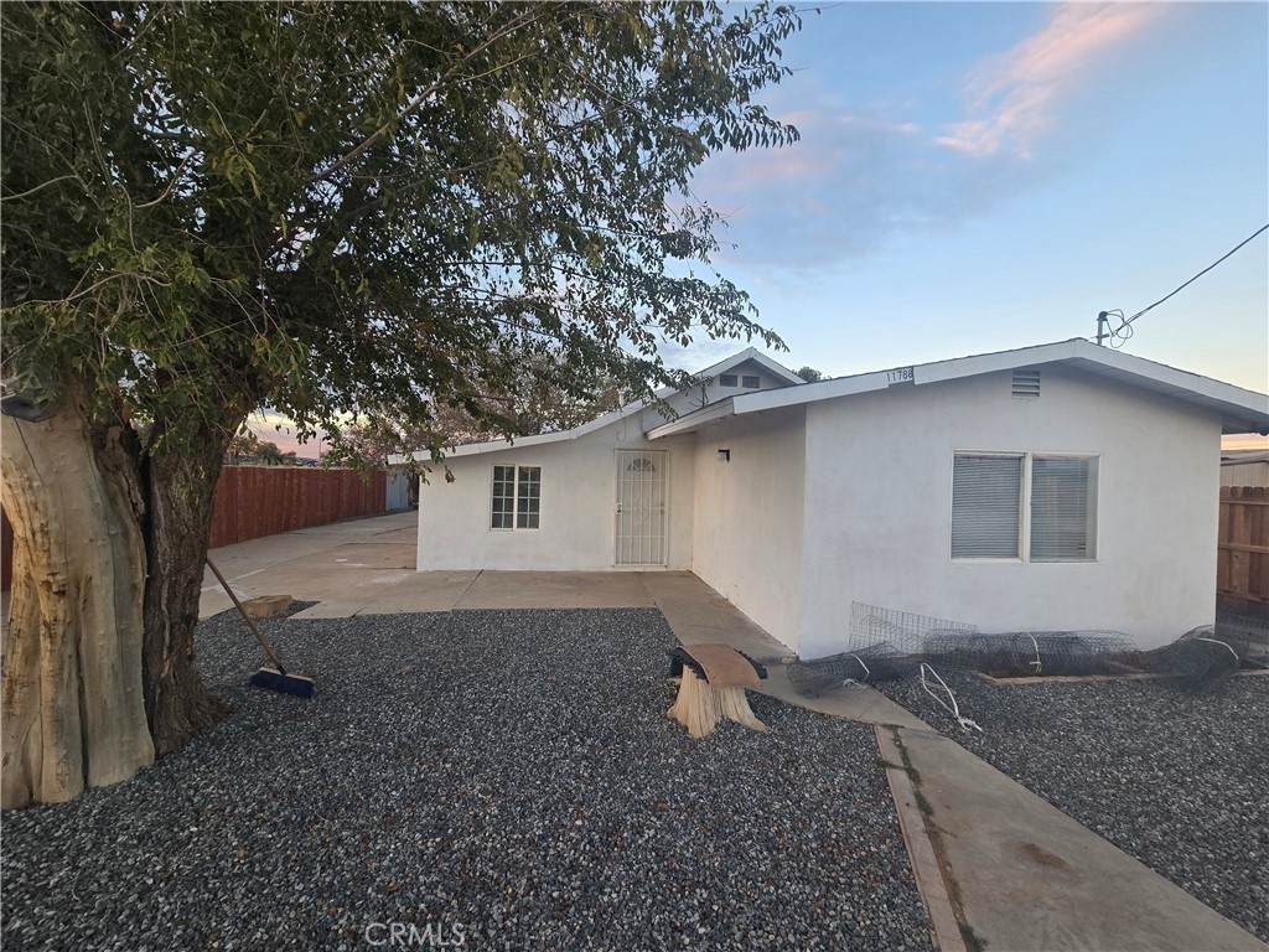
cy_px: 476
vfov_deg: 89.9
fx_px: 477
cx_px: 634
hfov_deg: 106.2
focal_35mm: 13
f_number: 2.2
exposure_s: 1/120
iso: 64
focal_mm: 2.2
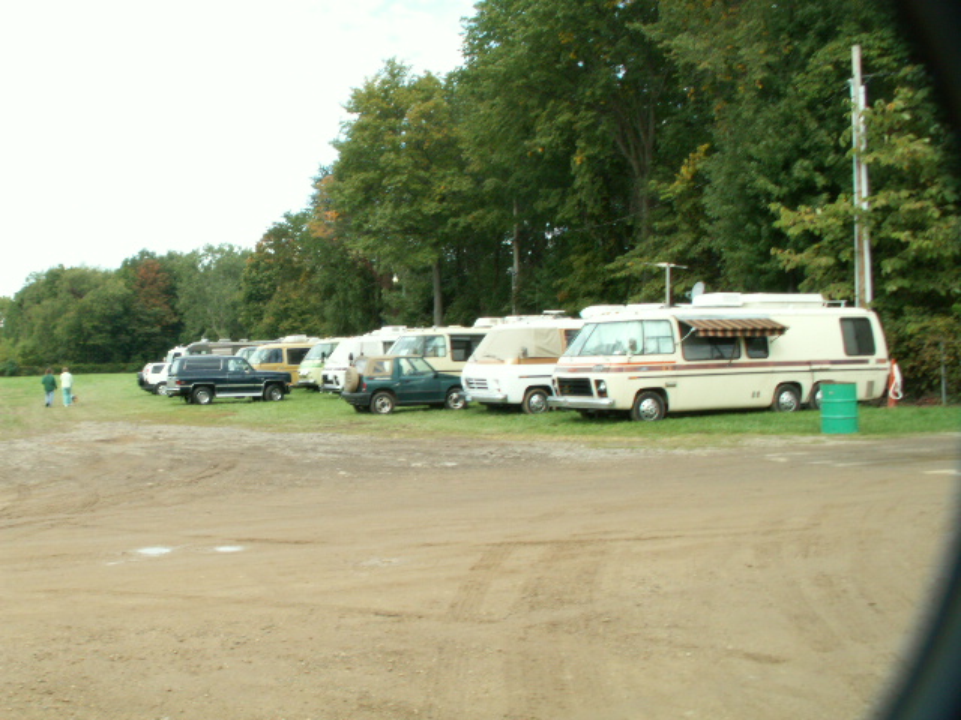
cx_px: 480
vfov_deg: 37.7
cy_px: 360
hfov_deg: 49.0
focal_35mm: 38
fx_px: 1055
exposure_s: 1/50
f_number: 7.1
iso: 50
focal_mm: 6.25
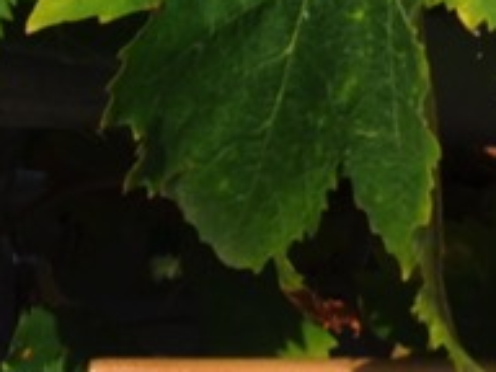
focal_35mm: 958
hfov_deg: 2.1
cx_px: -220
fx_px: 13723
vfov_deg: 1.5
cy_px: 1124
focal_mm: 85
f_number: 10
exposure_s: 1/400
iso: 200
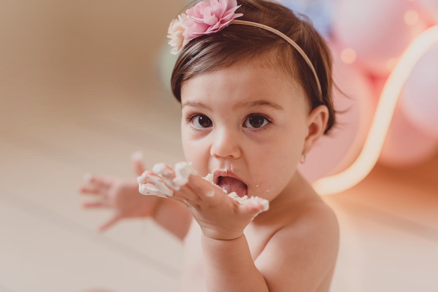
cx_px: 219
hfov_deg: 39.6
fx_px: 609
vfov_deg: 27.0
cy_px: 146
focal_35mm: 50
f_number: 2.2
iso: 100
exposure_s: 1/80
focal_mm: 50
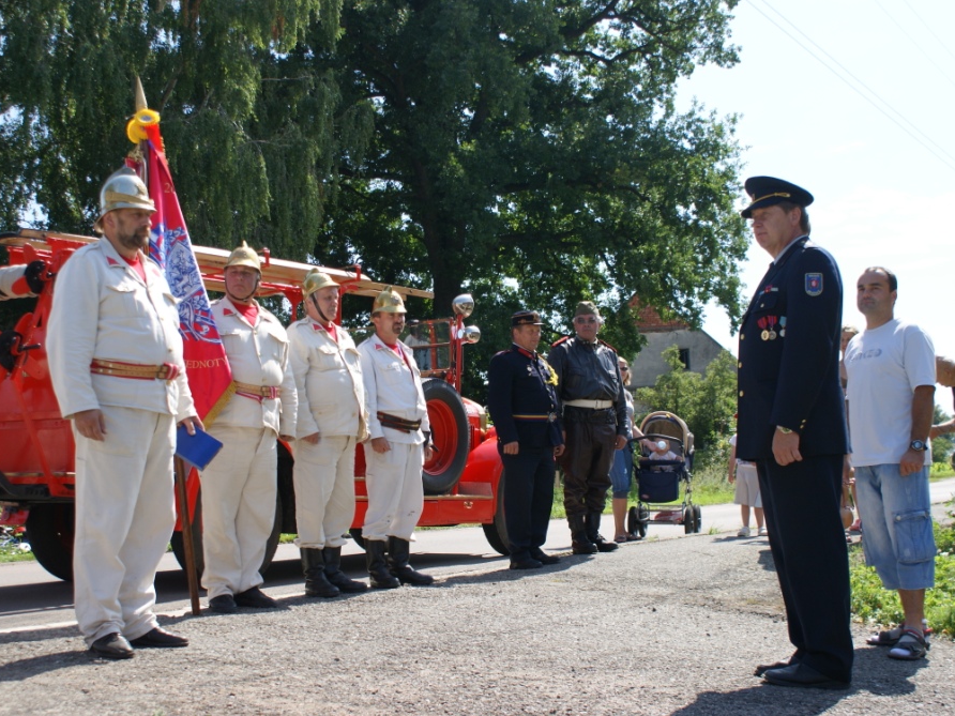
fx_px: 1186
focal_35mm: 43
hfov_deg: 43.8
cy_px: 356
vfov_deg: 33.6
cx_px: 438
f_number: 4.5
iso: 100
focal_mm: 26
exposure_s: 1/400
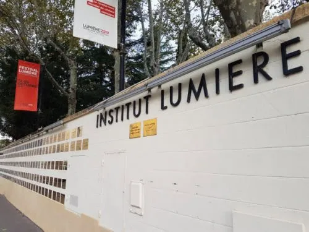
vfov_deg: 53.1
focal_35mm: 26
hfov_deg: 67.3
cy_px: 116
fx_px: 232
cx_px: 154
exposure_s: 1/100
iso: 64
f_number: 1.7
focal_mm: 4.2
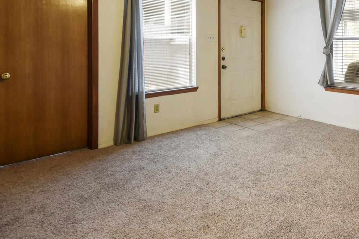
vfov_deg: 44.2
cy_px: 48
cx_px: 302
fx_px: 279
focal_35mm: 28
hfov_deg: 58.8
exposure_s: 1/1.67
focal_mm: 10
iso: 200
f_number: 8
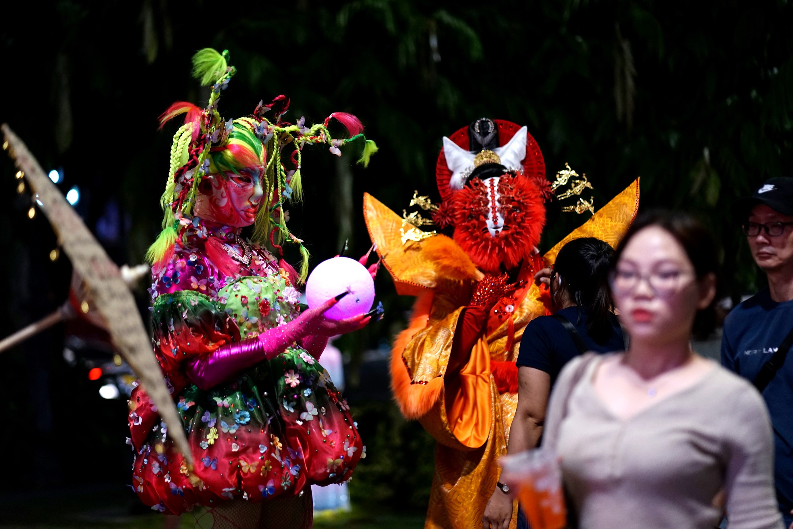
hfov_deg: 23.9
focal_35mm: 85
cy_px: 264
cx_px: 396
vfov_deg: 16.1
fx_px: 1873
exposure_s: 1/320
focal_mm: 85
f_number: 1.8
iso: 1250
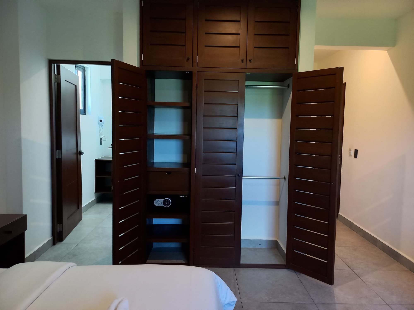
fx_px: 299
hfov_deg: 69.4
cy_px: 155
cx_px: 207
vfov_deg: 54.9
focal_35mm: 25
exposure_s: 1/25
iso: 400
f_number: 1.8
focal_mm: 4.65
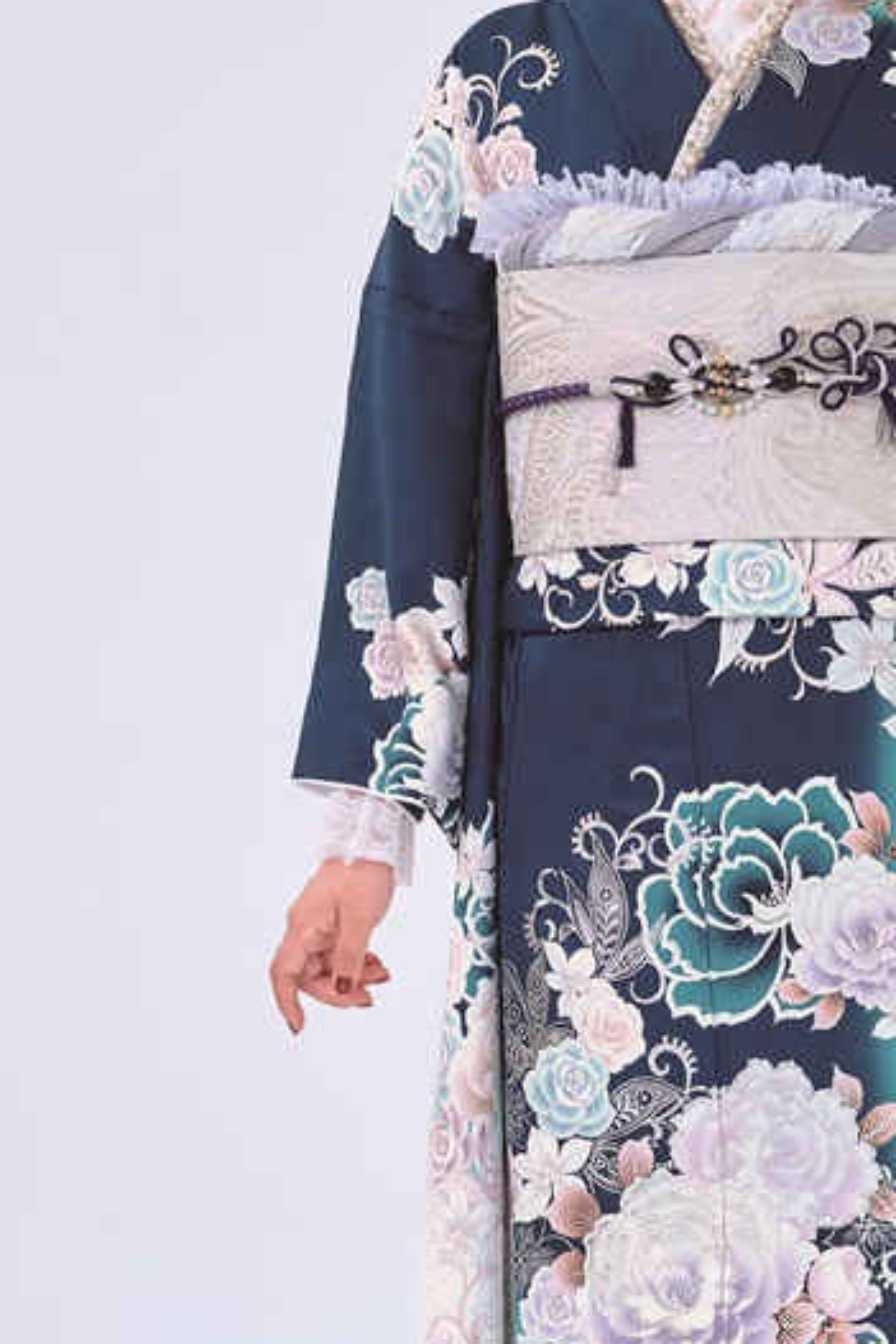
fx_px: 5633
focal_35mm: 151
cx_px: 784
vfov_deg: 13.6
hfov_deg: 9.1
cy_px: 636
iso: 250
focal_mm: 53
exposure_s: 1/160
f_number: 4.5
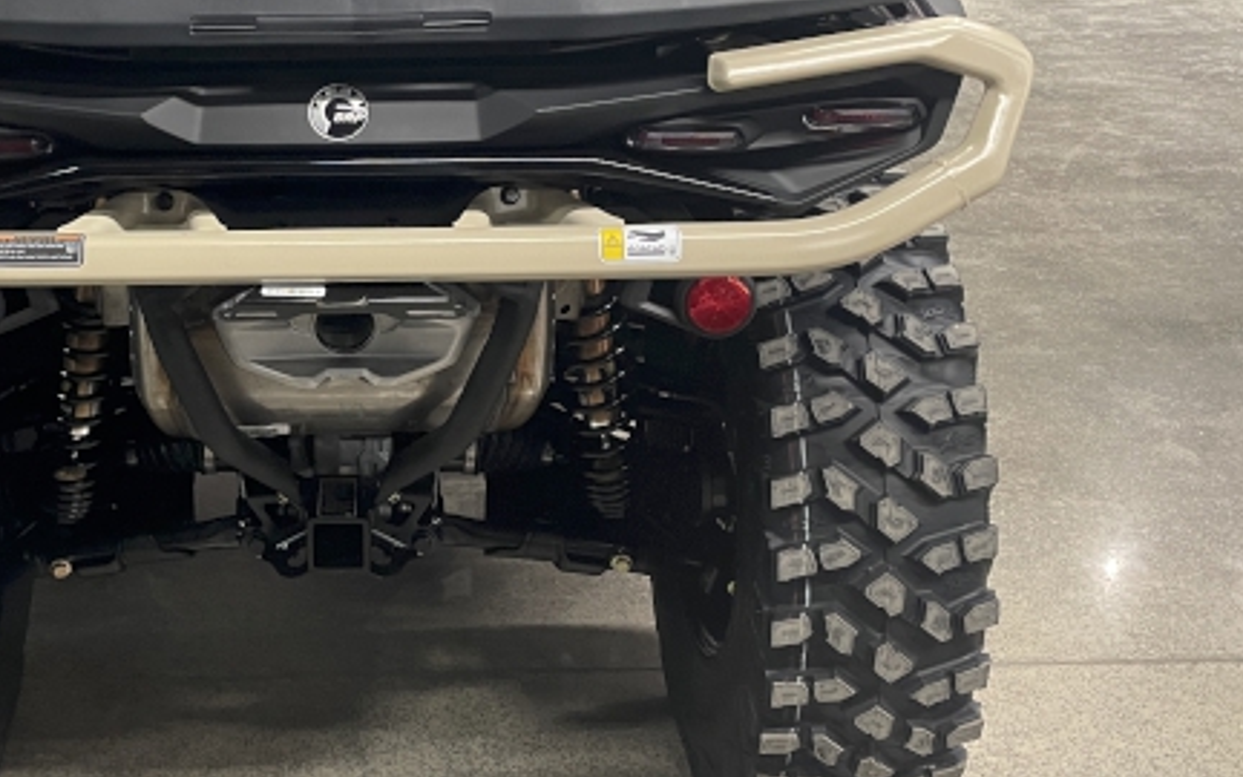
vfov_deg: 25.3
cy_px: 311
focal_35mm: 51
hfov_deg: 38.4
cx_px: 282
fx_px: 1728
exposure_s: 1/60
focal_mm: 4.2
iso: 320
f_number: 1.6
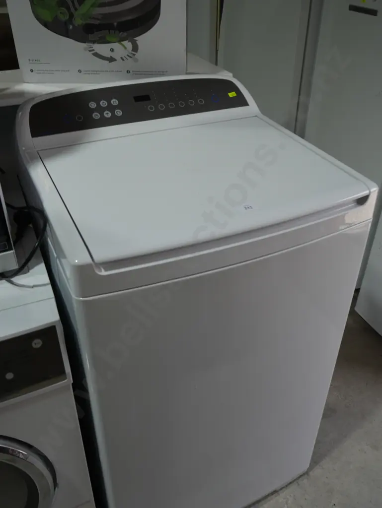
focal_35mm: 34
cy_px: 254
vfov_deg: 53.9
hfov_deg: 41.8
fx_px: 500
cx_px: 191
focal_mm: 17
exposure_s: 1/160
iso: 200
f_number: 5
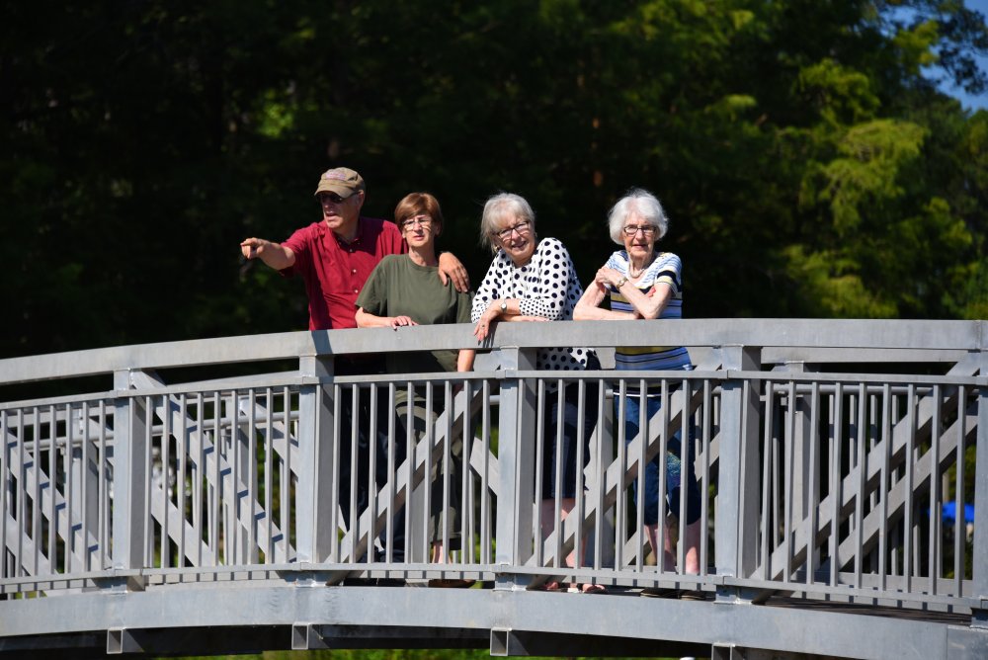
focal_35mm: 170
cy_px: 330
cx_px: 494
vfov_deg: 8.1
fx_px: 4668
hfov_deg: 12.1
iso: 400
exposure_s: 1/2000
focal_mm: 170
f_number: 5.6
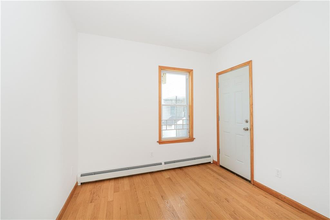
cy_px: 110
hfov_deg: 100.4
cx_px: 165
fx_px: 137
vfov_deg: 77.3
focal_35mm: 15
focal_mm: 10
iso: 1250
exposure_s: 1/160
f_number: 8
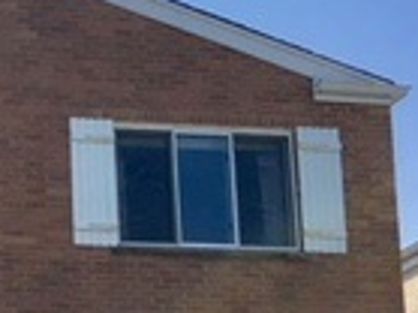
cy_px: 509
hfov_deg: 13.4
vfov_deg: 10.6
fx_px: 1617
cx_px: -310
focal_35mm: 134
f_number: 2.2
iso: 25
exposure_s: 1/2262
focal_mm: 4.15
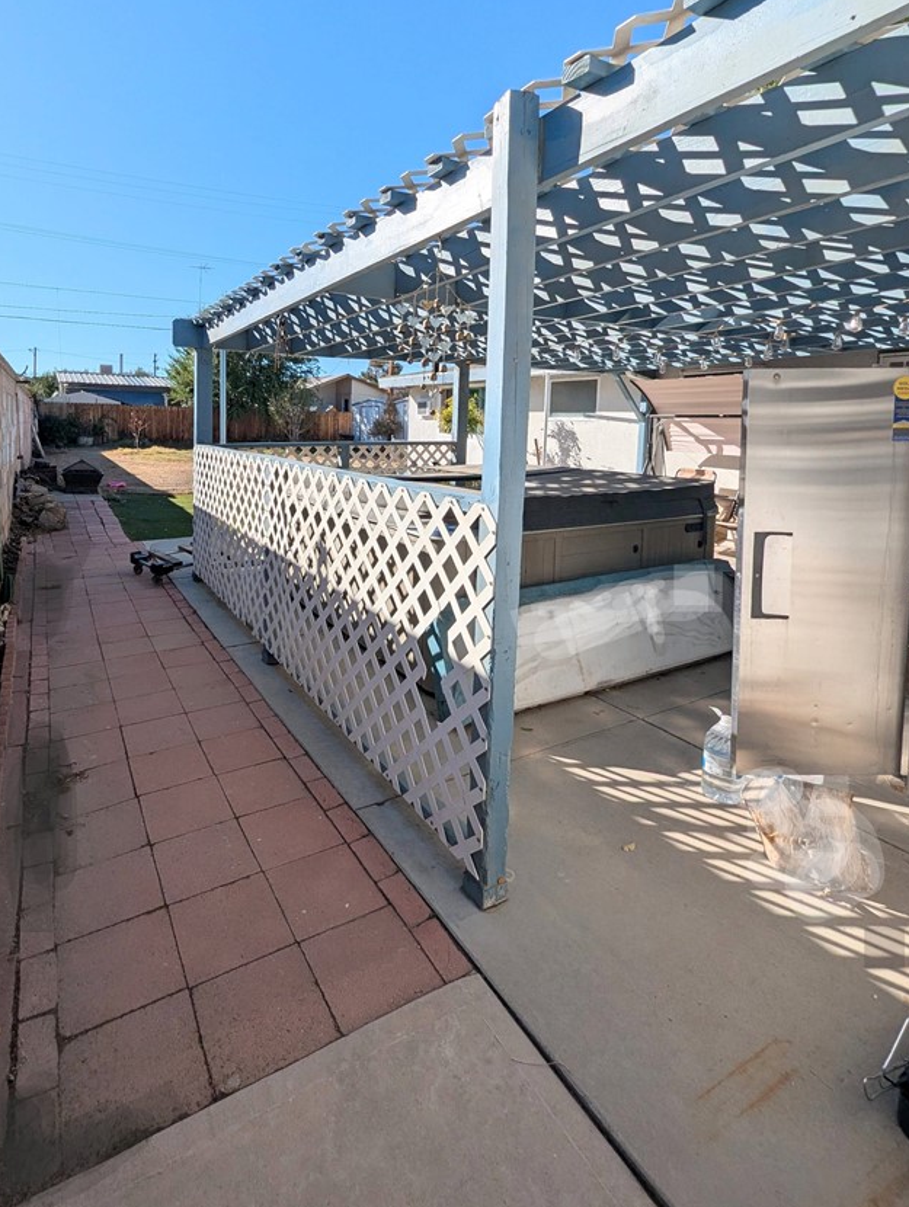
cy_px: 470
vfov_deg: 92.9
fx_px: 559
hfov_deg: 77.5
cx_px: 369
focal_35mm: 16
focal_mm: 1.95
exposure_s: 1/1692
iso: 49
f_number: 2.2
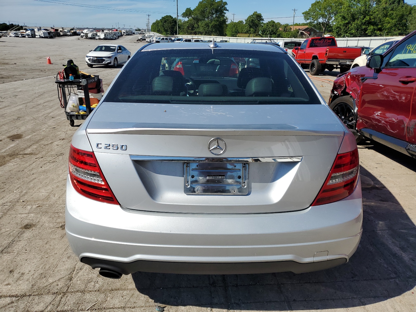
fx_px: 312
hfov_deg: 67.3
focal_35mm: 26
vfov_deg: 53.1
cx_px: 208
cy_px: 156
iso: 50
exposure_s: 1/5000
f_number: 1.5
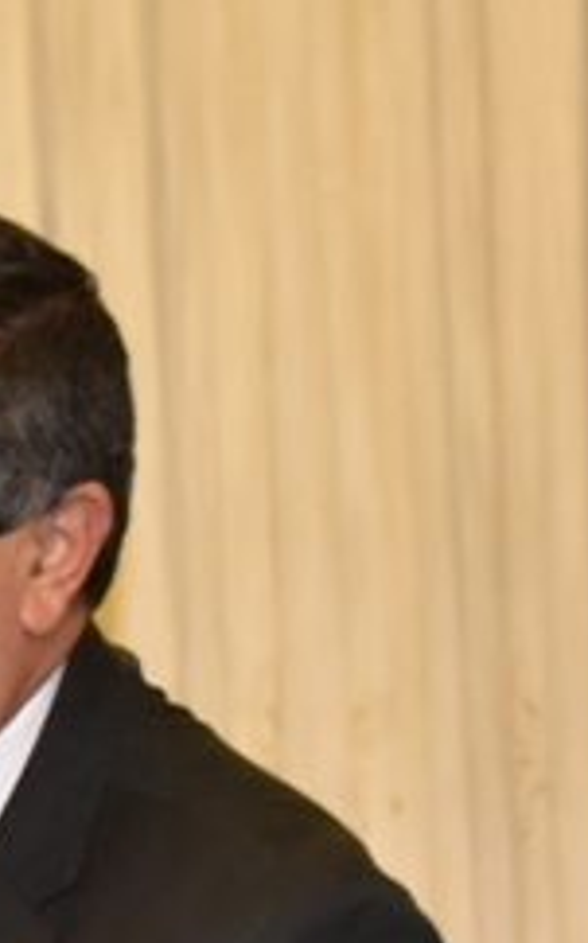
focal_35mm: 224
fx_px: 5750
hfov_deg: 5.7
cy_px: 1000
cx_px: -794
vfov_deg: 9.3
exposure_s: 1/160
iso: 2500
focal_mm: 52
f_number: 6.3
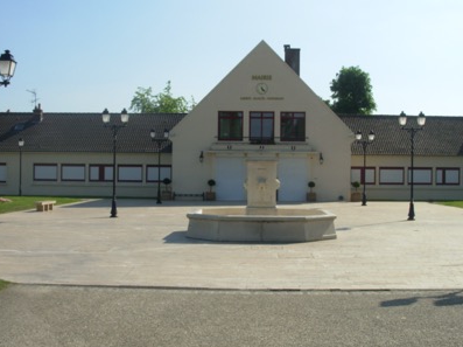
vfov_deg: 31.5
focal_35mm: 46
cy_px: 173
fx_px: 615
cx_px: 258
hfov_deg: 41.2
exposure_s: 1/527
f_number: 4.9
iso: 50
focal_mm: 6.3
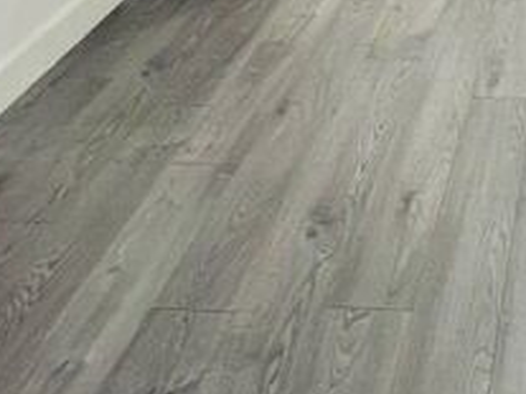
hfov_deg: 36.6
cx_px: 572
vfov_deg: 26.5
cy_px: -149
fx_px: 668
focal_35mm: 44
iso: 250
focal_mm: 1.57
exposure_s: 1/100
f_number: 1.8
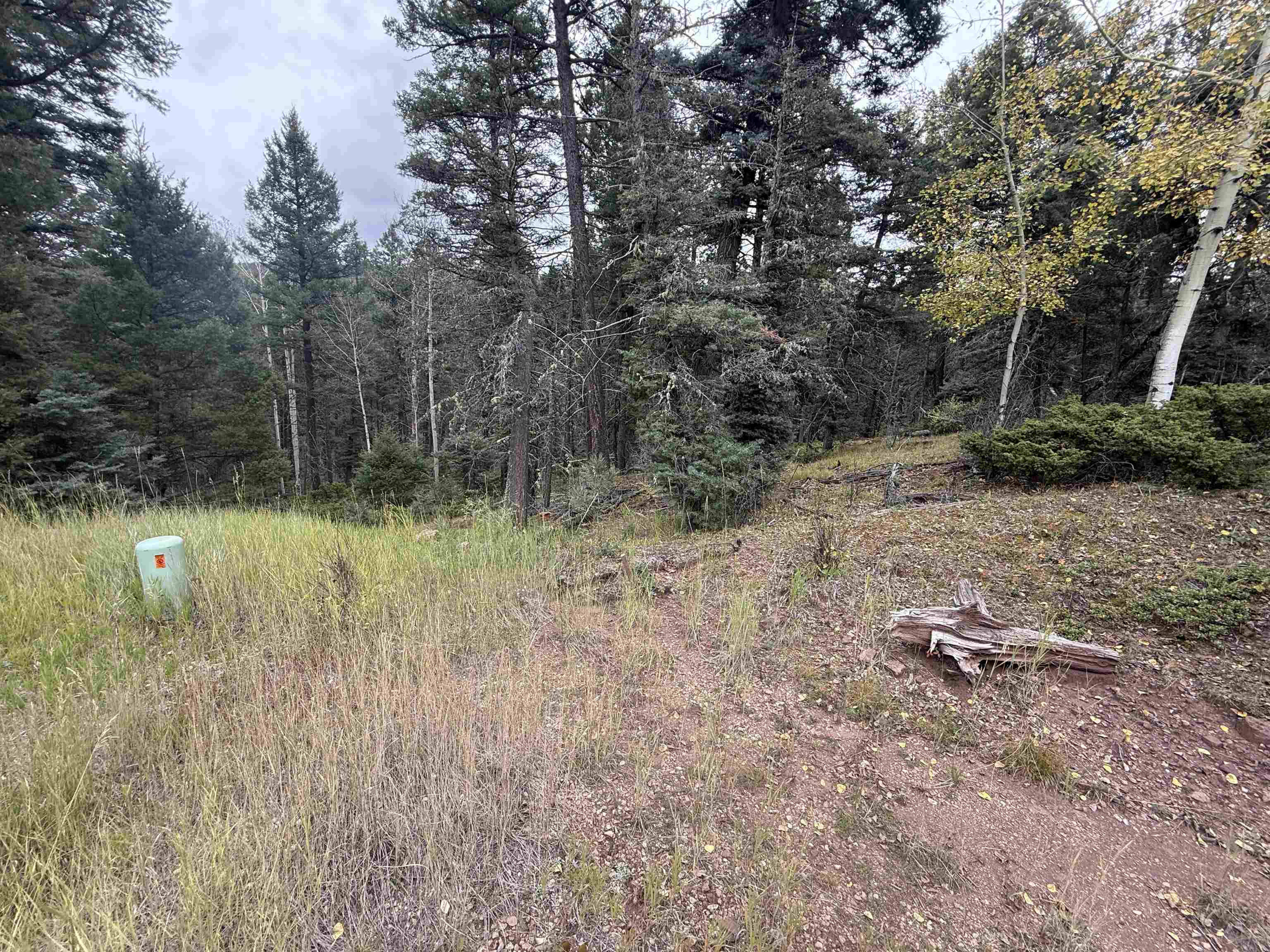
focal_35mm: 14
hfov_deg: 102.1
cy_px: 476
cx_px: 635
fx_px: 514
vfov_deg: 85.7
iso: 50
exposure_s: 1/99
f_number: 2.2
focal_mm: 2.22
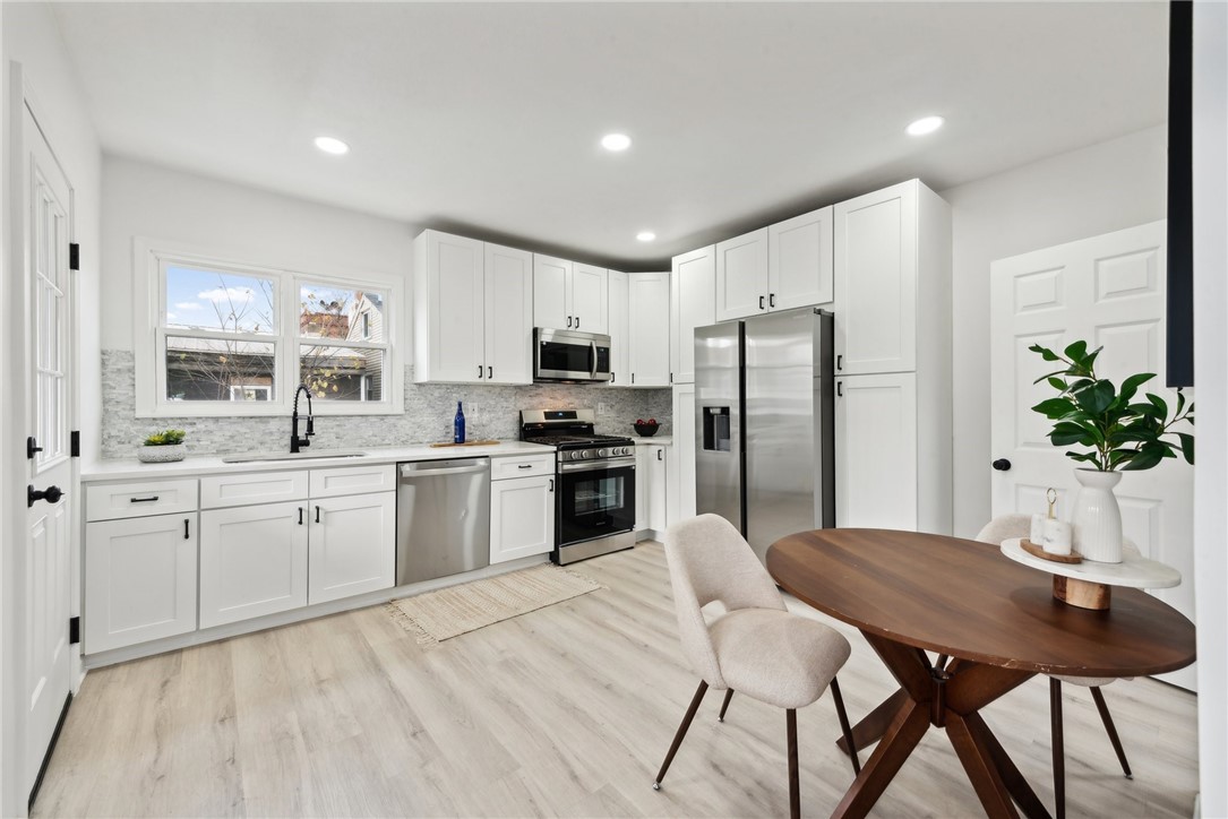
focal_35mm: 14
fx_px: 478
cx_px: 614
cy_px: 410
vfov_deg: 81.2
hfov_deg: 104.2
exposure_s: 1/2.5
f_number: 11
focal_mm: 14
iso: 50
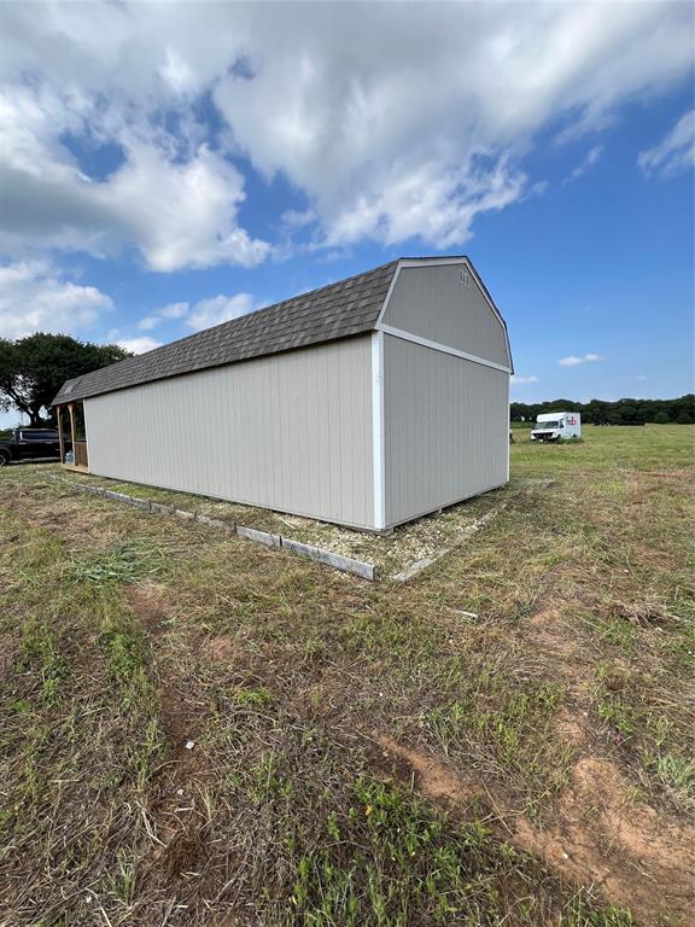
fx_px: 348
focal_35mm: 13
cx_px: 348
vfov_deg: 106.2
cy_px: 464
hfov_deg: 89.9
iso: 32
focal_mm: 1.57
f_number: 1.8
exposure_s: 1/1206
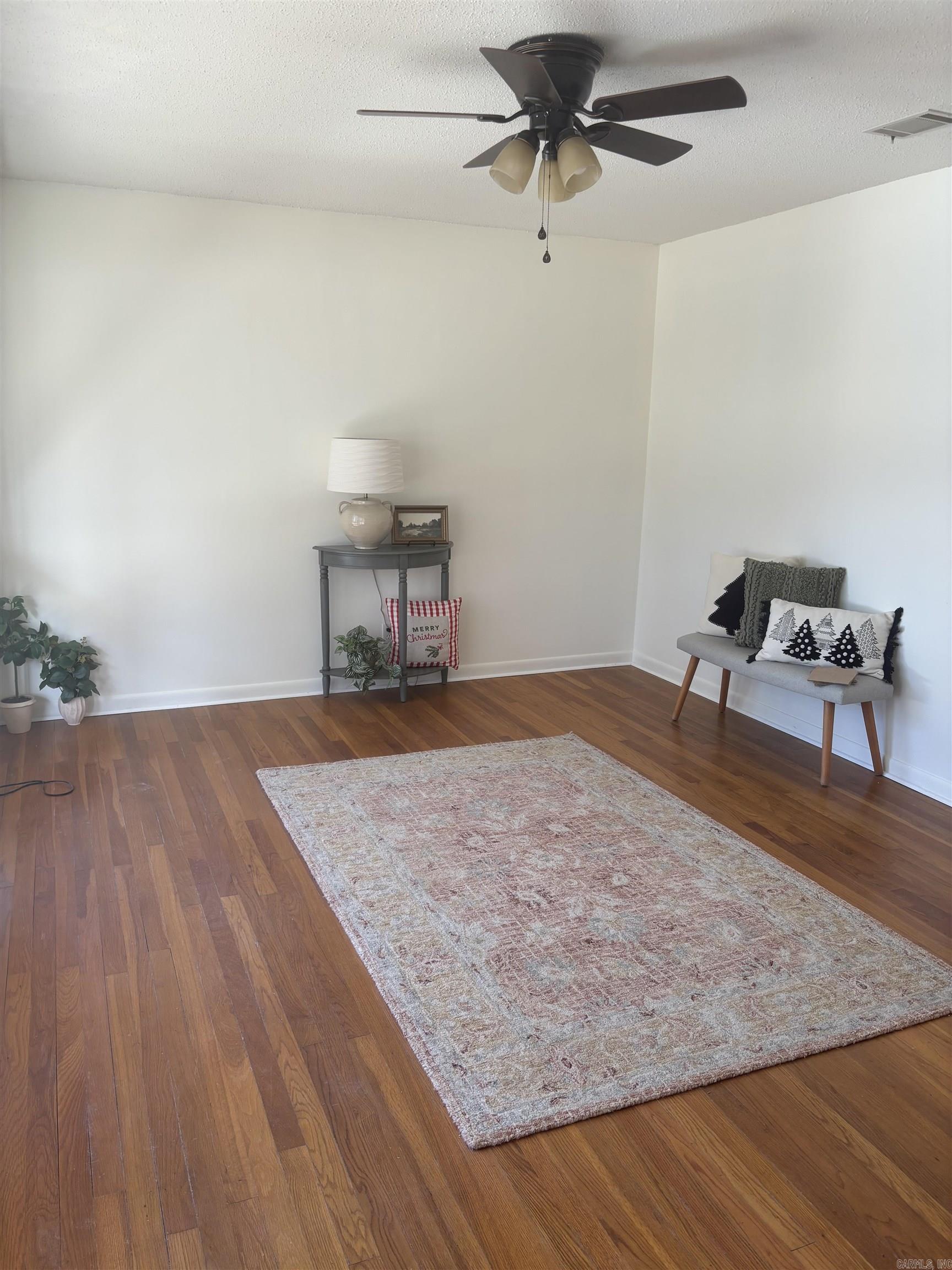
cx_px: 476
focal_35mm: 26
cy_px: 635
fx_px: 953
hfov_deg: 53.1
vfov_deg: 67.3
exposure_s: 1/120
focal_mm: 5.96
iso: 64
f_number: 1.6
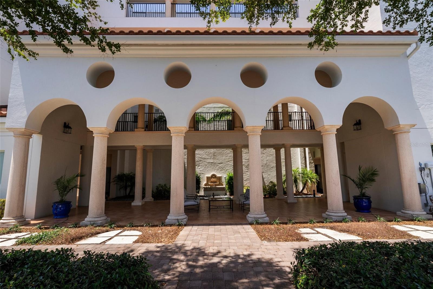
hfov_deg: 93.3
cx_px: 216
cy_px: 144
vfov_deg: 70.5
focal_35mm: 17
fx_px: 204
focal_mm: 17
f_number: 7.1
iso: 500
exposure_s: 1/500
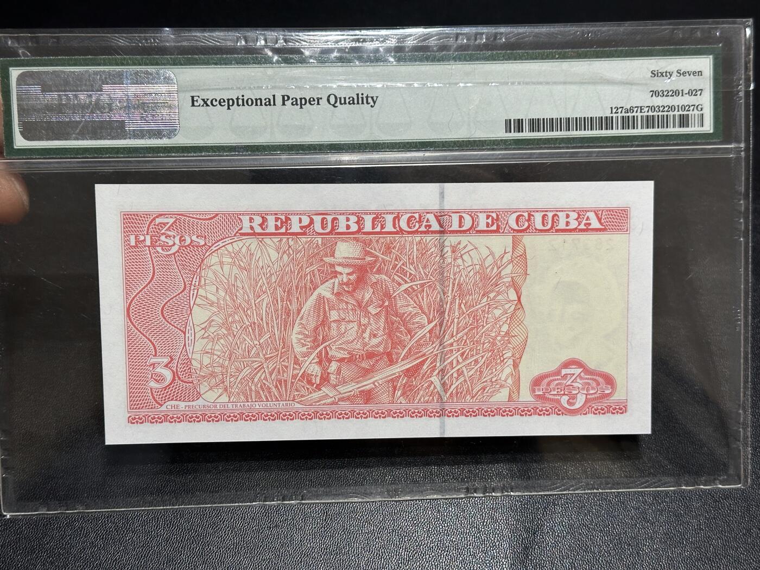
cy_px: 285
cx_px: 380
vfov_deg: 30.3
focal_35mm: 48
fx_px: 1054
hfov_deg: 39.7
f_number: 1.78
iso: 100
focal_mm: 6.86
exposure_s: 1/50
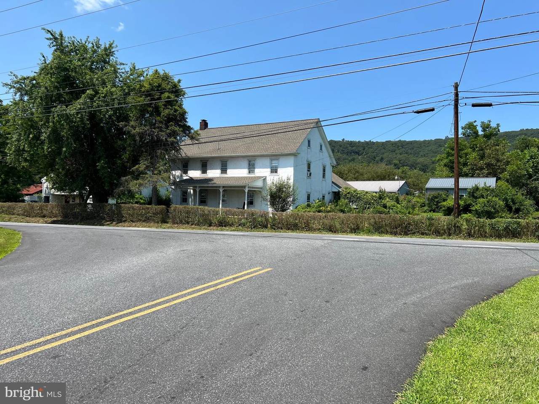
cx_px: 270
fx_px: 405
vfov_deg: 53.1
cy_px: 202
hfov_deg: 67.3
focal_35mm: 26
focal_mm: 5.7
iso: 50
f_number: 1.5
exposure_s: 1/3460
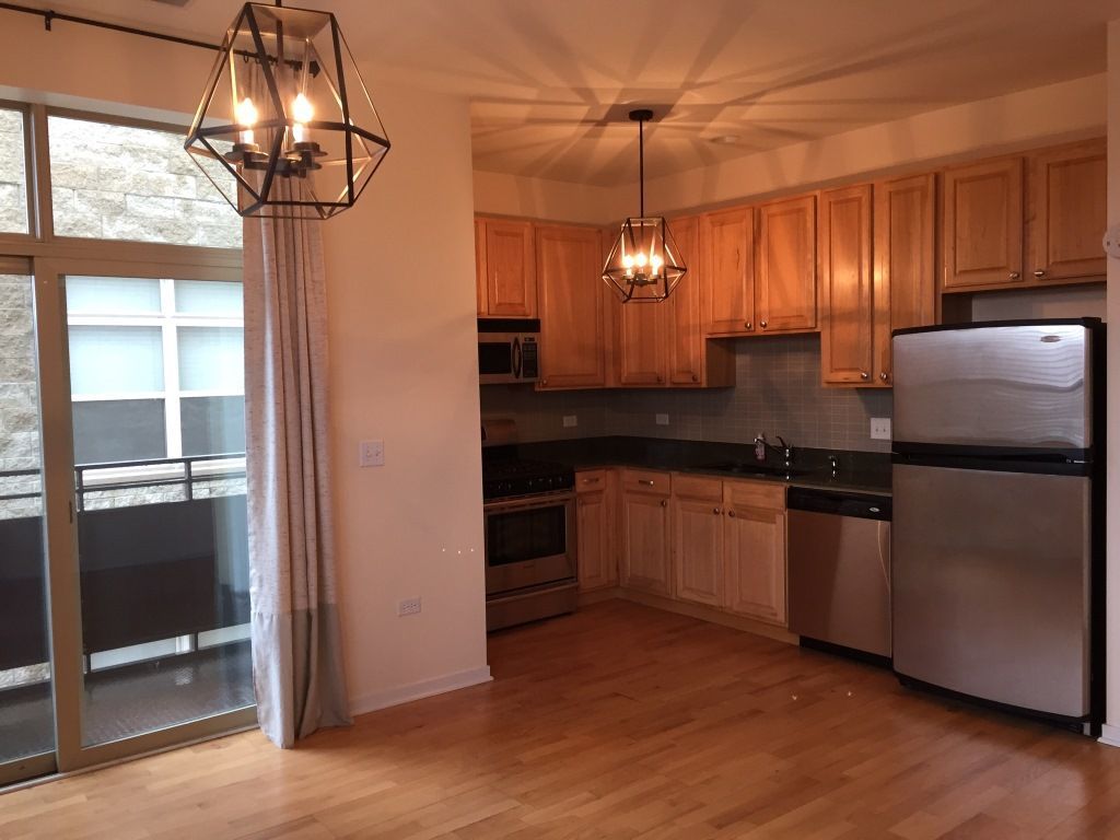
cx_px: 560
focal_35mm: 29
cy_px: 420
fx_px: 938
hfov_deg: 61.7
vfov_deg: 48.2
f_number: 2.2
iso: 80
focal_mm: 4.15
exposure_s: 1/30
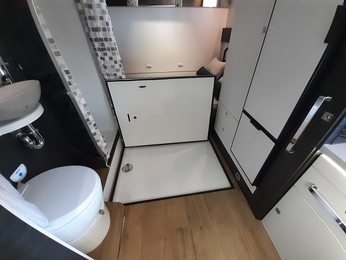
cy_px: 130
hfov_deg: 106.2
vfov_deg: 89.9
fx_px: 130
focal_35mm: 13
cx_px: 173
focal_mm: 1.13
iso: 400
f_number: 2.2
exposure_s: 1/24
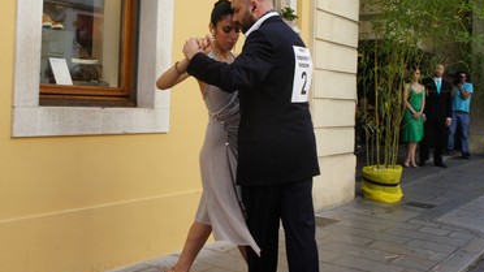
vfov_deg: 26.6
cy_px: 95
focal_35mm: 45
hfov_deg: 45.7
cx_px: 216
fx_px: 573
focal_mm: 23
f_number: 11
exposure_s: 1/100
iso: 320
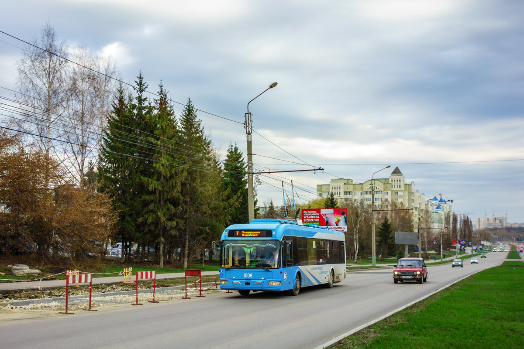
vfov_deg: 31.2
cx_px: 262
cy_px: 174
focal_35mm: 43
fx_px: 626
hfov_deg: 45.4
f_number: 3.2
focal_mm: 16.01
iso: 80
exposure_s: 1/400
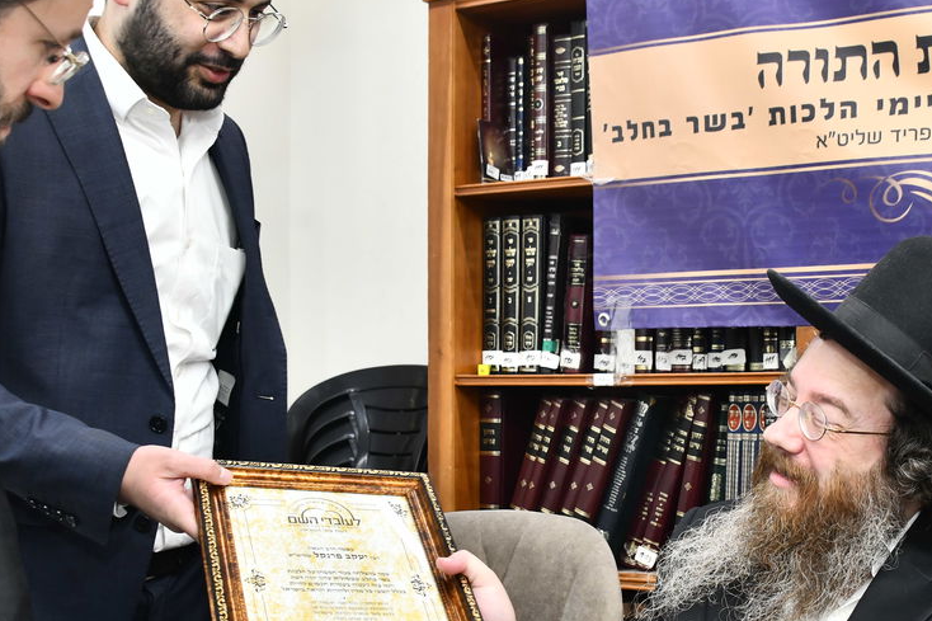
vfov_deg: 22.2
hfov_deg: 32.7
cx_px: 601
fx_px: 1579
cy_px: 352
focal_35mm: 61
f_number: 5.6
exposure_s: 1/125
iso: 1000
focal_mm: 32
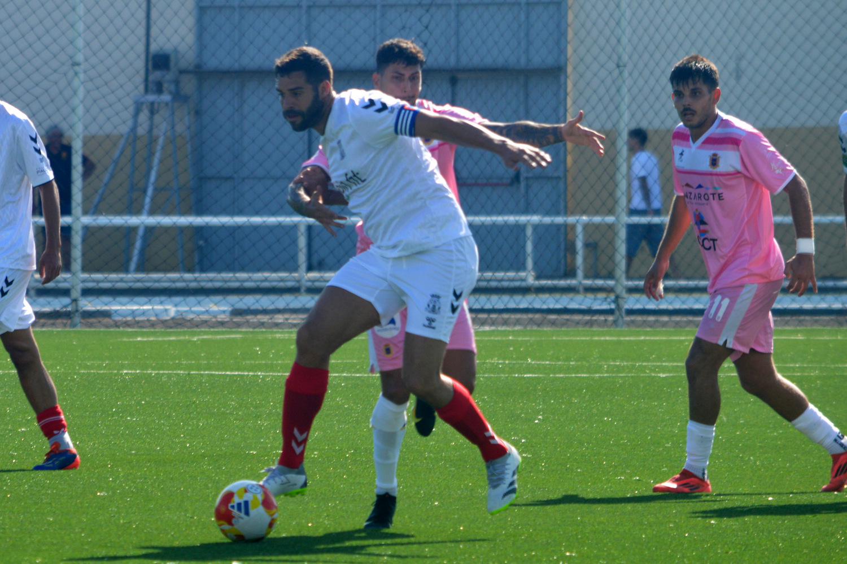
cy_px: 282
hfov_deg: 5.3
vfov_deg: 3.5
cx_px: 424
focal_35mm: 390
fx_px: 9169
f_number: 9
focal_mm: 260
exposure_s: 1/500
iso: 400
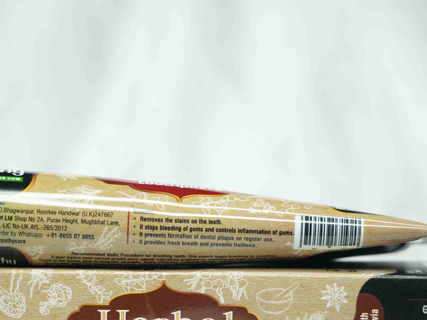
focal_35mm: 121
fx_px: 1493
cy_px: 211
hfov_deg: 16.3
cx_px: 153
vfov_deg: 12.2
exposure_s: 1/100
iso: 250
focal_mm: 68
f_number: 4
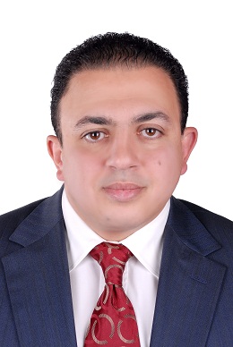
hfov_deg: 18.2
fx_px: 725
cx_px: 116
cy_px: 174
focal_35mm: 75
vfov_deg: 27.0
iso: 200
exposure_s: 1/80
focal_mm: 50
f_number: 6.3
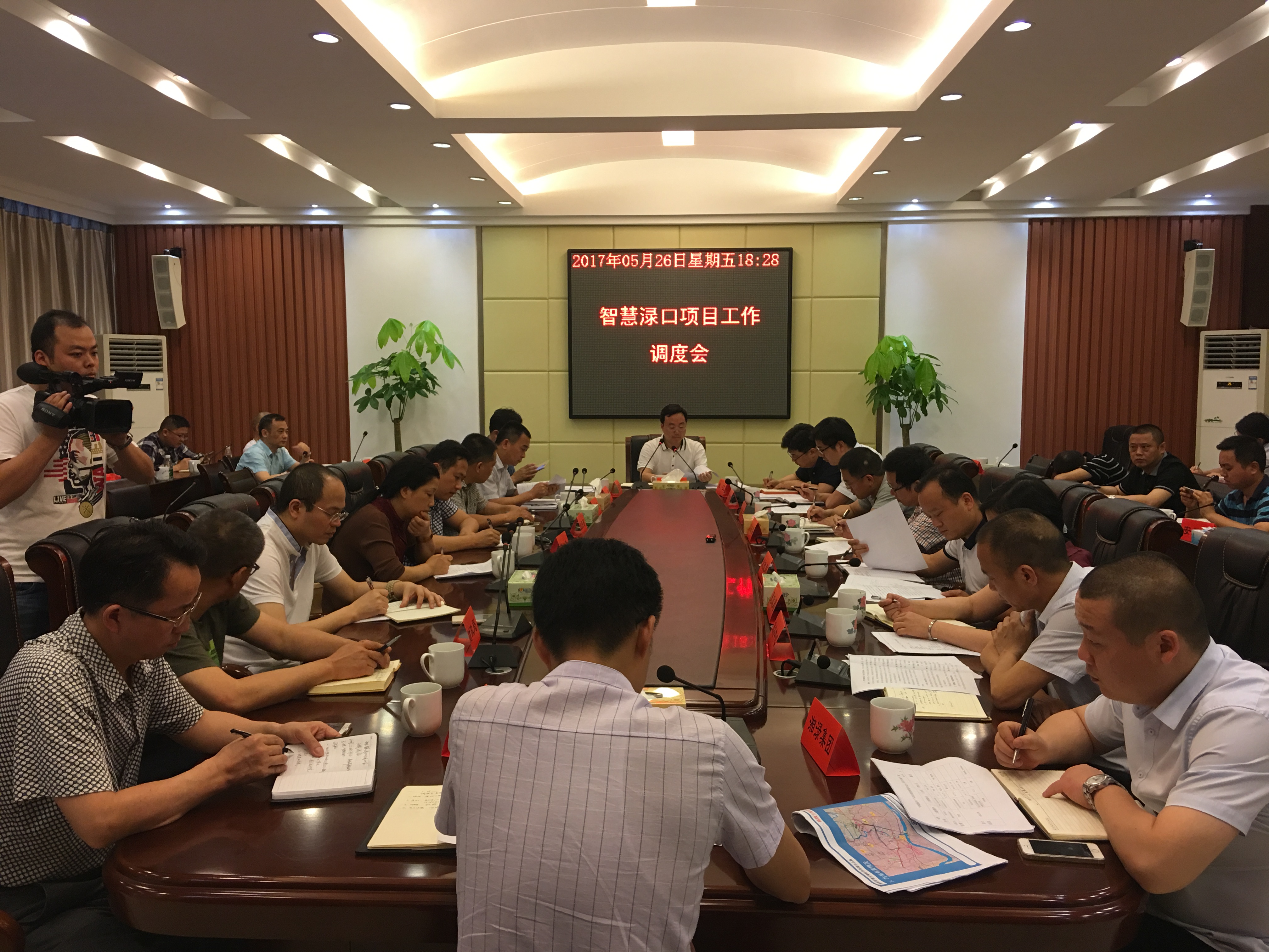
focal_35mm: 29
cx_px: 634
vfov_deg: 48.2
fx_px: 1063
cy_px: 476
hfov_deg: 61.7
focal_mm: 4.15
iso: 64
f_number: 2.2
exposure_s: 1/17
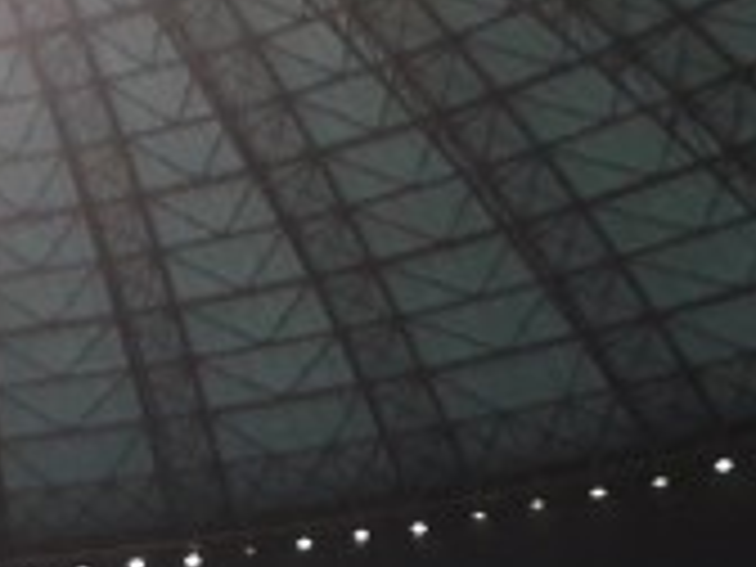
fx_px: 2249
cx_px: -459
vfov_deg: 13.3
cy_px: 918
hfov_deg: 16.8
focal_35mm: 103
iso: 160
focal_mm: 3.6
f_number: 1.9
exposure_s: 1/50
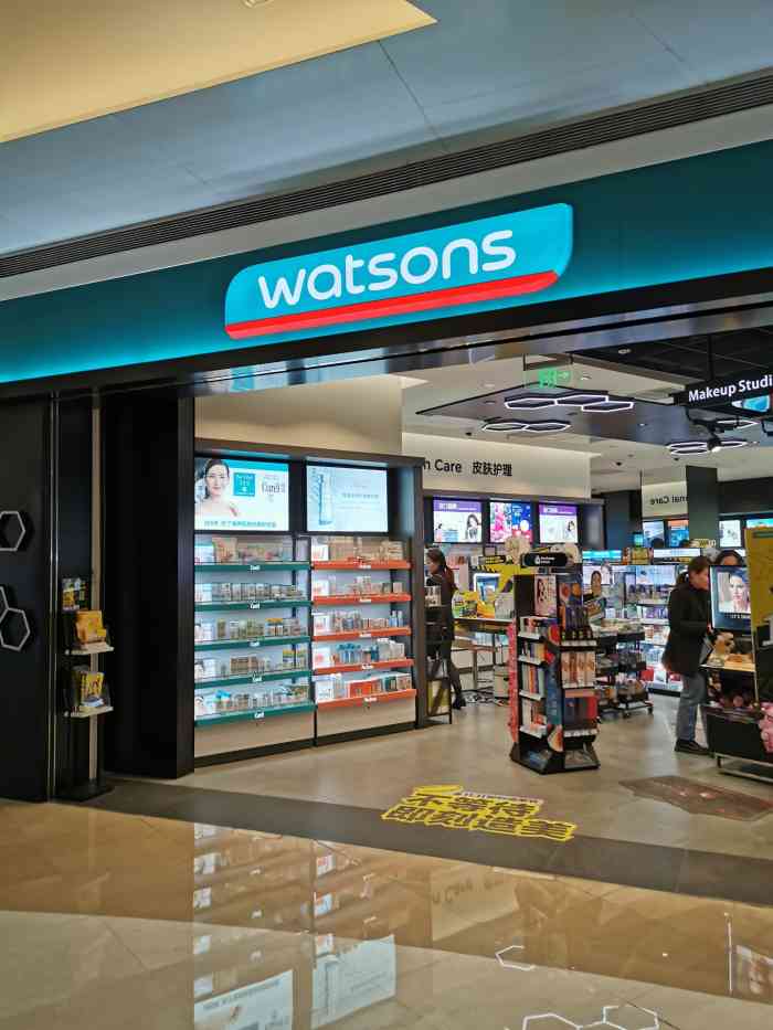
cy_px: 515
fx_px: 804
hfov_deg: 51.4
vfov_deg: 65.3
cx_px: 386
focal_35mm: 27
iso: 50
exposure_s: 1/204
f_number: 1.8
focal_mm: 5.58
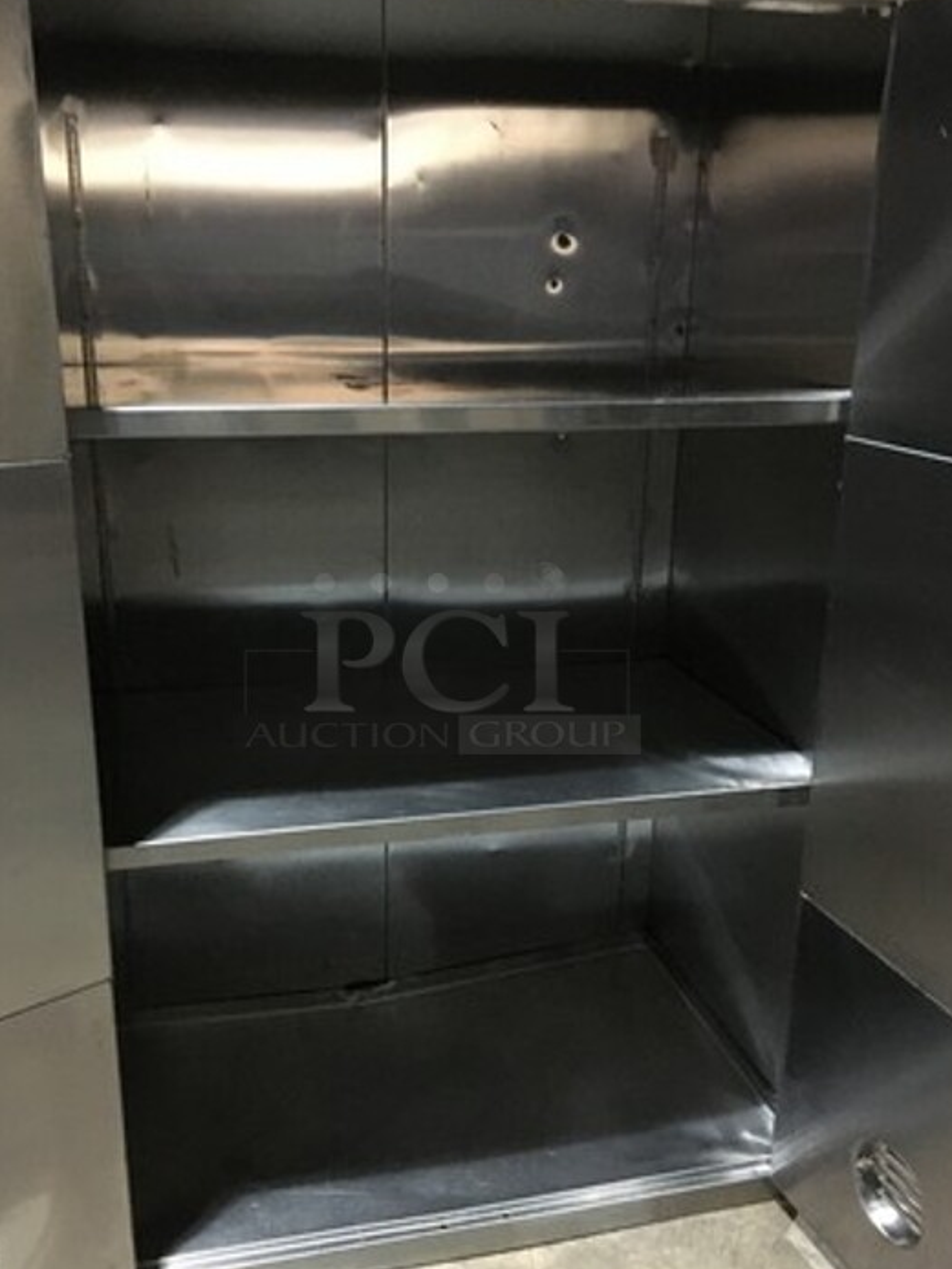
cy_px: 658
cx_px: 438
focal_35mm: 34
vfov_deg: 53.9
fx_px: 1246
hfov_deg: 41.8
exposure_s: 1/15
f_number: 2.2
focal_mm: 4.15
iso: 320
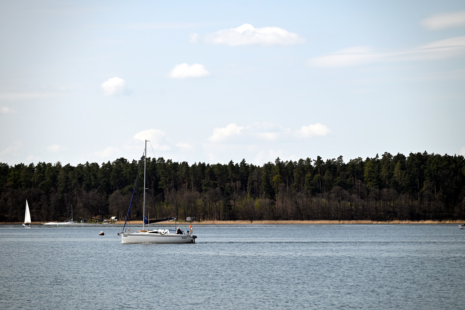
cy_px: 155
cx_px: 232
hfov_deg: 13.2
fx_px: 2003
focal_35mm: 155
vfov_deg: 8.9
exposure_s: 1/1000
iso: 100
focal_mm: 155
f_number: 5.6
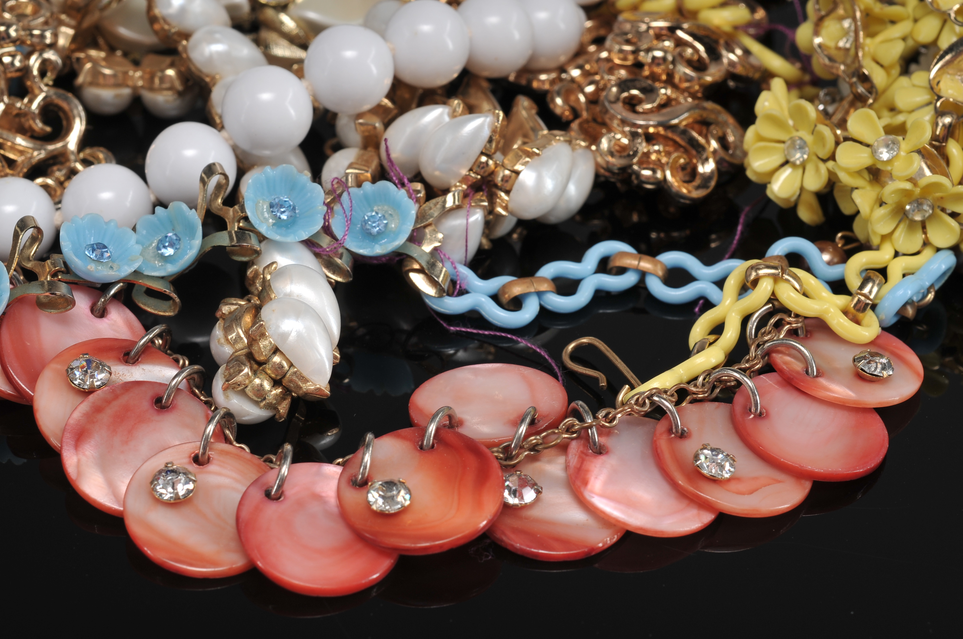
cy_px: 320
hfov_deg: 22.6
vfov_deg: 15.2
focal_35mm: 90
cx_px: 482
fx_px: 2405
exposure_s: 1/200
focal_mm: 60
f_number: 14
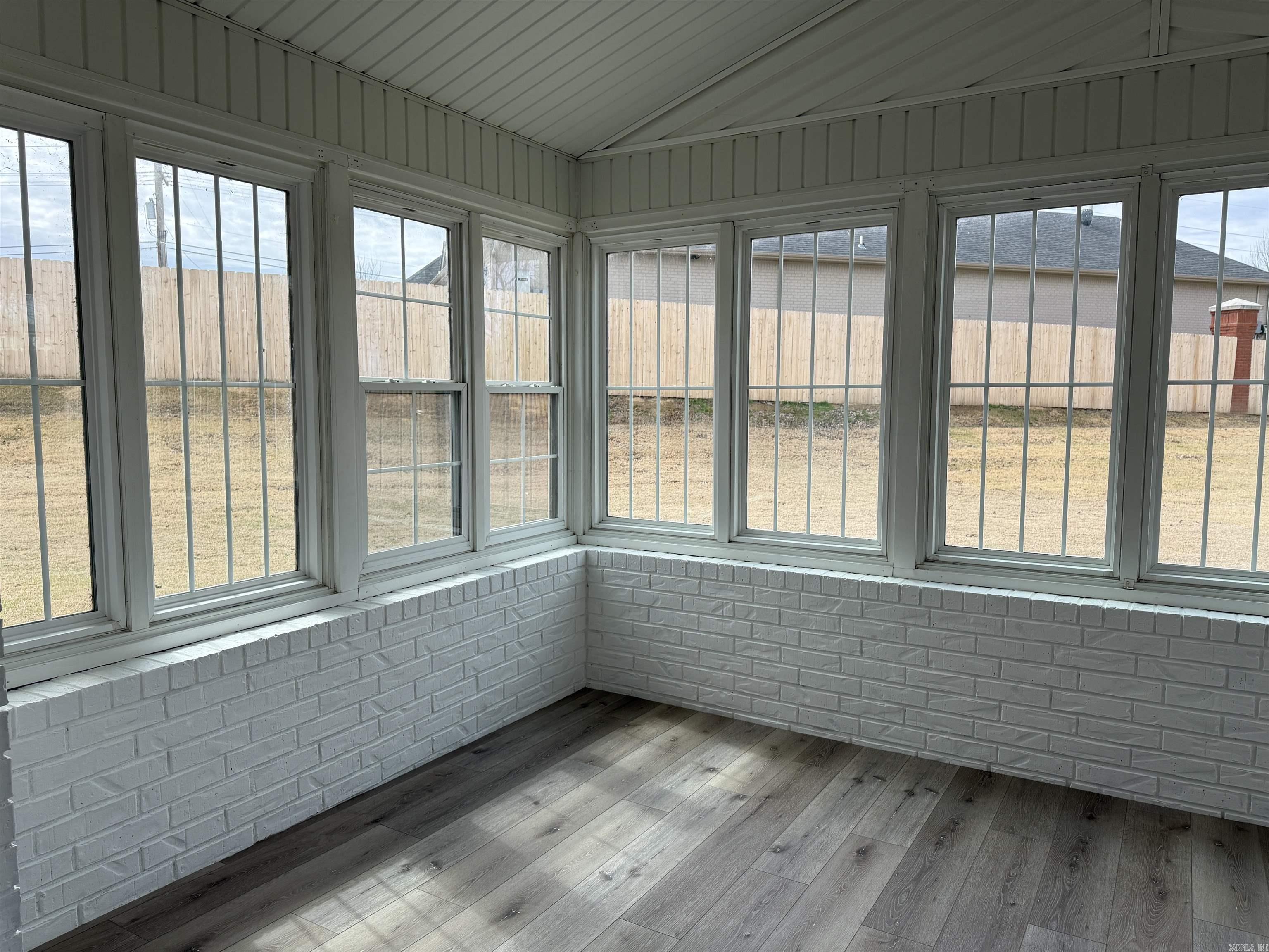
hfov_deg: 71.6
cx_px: 634
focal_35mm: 24
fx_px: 880
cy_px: 476
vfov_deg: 56.8
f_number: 1.78
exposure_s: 1/2169
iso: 100
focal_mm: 6.76
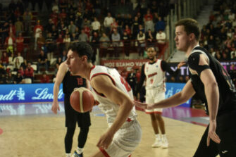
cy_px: 97
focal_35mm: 94
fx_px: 616
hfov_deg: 21.7
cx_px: 102
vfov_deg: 14.5
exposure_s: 1/800
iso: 6400
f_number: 4.5
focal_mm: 70
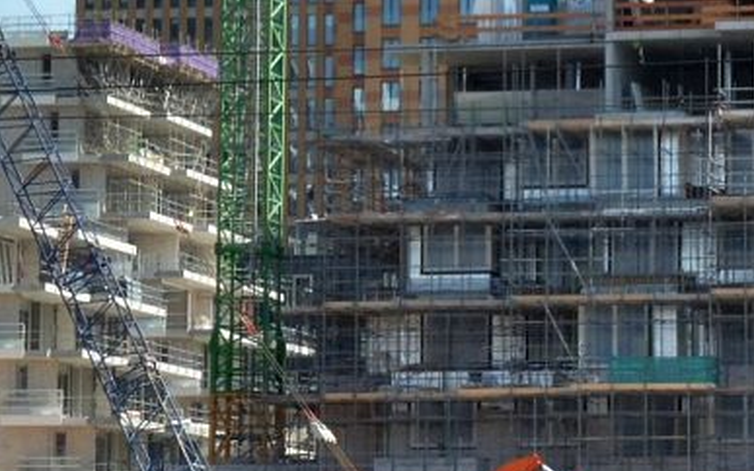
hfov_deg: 8.8
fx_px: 4891
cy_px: 87
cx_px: 528
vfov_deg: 5.5
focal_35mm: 238
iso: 100
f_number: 7.1
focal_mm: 15.1
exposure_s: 1/200
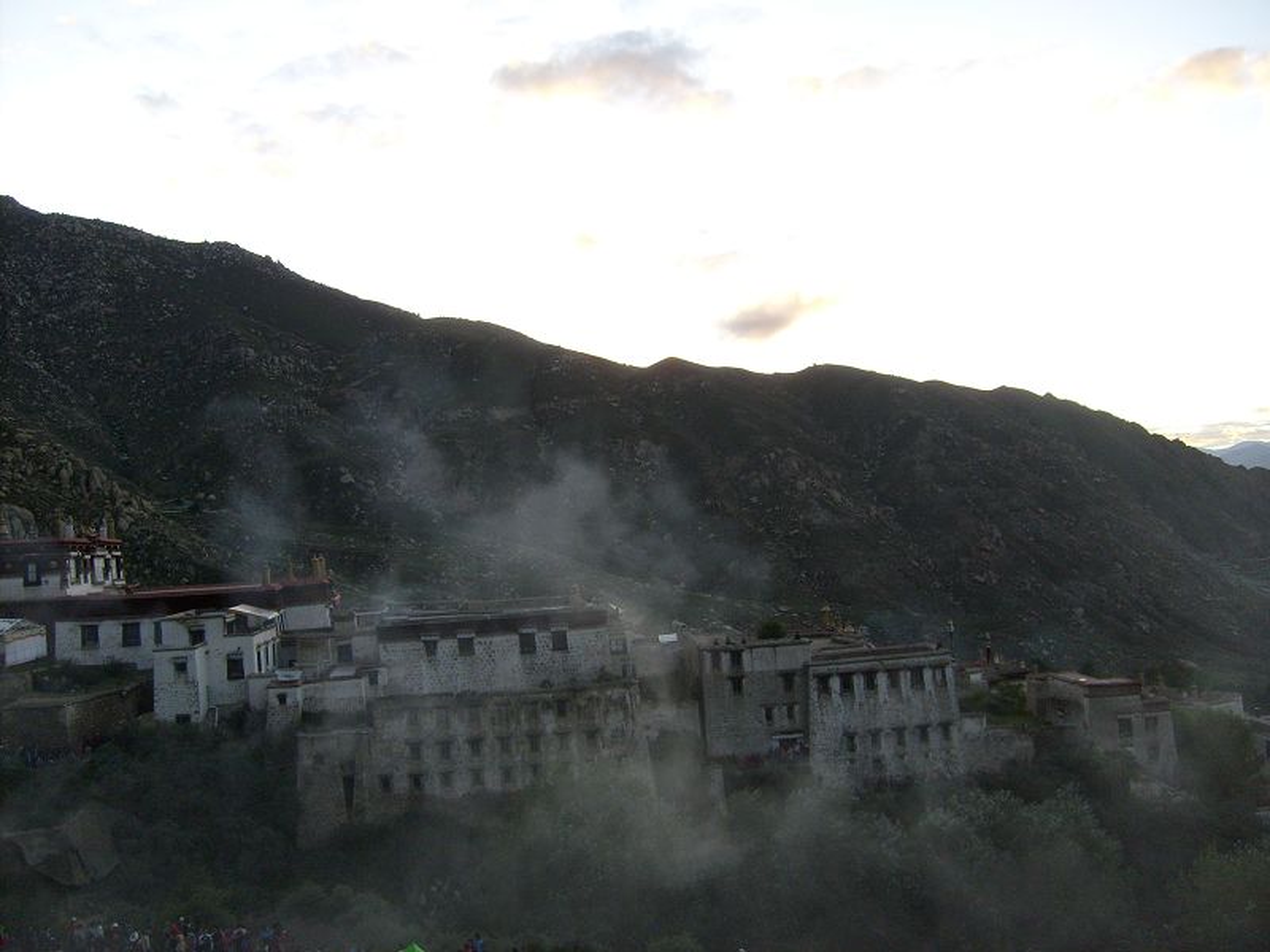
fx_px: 1284
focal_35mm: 35
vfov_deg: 40.7
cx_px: 635
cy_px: 476
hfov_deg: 52.6
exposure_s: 1/125
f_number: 2.8
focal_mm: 5.8
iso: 80
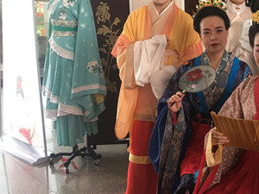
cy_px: 98
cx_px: 249
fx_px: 434
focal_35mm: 58
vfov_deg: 25.2
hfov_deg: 31.2
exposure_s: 1/33
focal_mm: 4.15
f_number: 2.2
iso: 40
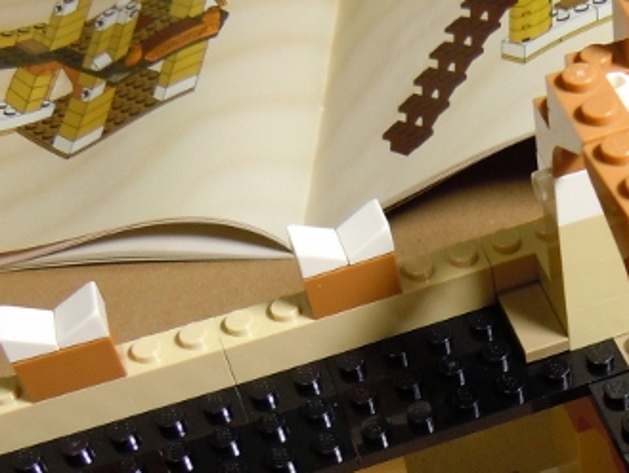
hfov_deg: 26.3
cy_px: 373
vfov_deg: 20.0
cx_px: 489
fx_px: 1327
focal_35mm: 73
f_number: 3.5
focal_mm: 5.4
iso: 200
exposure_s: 1/15
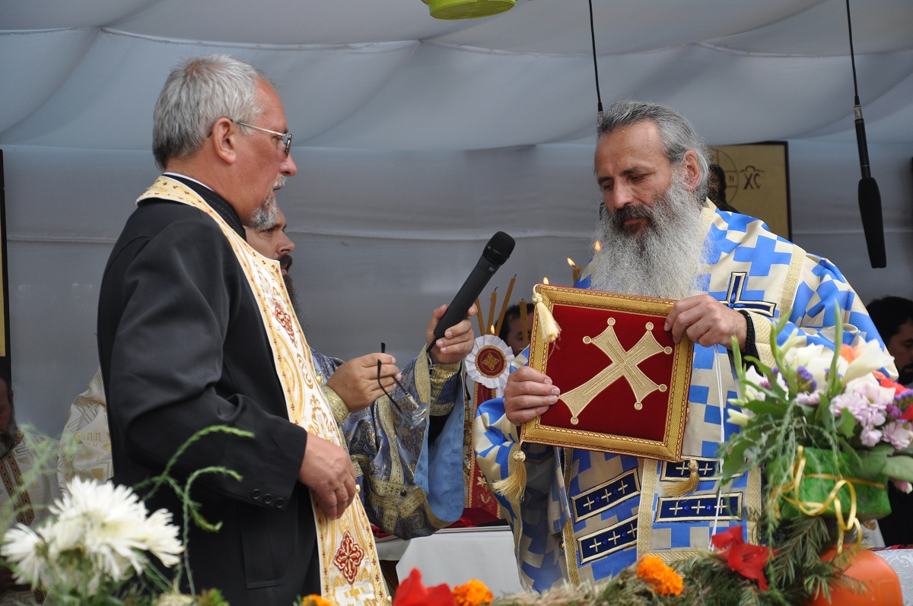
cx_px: 456
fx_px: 2660
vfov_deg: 13.0
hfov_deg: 19.5
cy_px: 303
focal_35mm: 105
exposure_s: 1/250
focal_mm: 70
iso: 250
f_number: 5.3
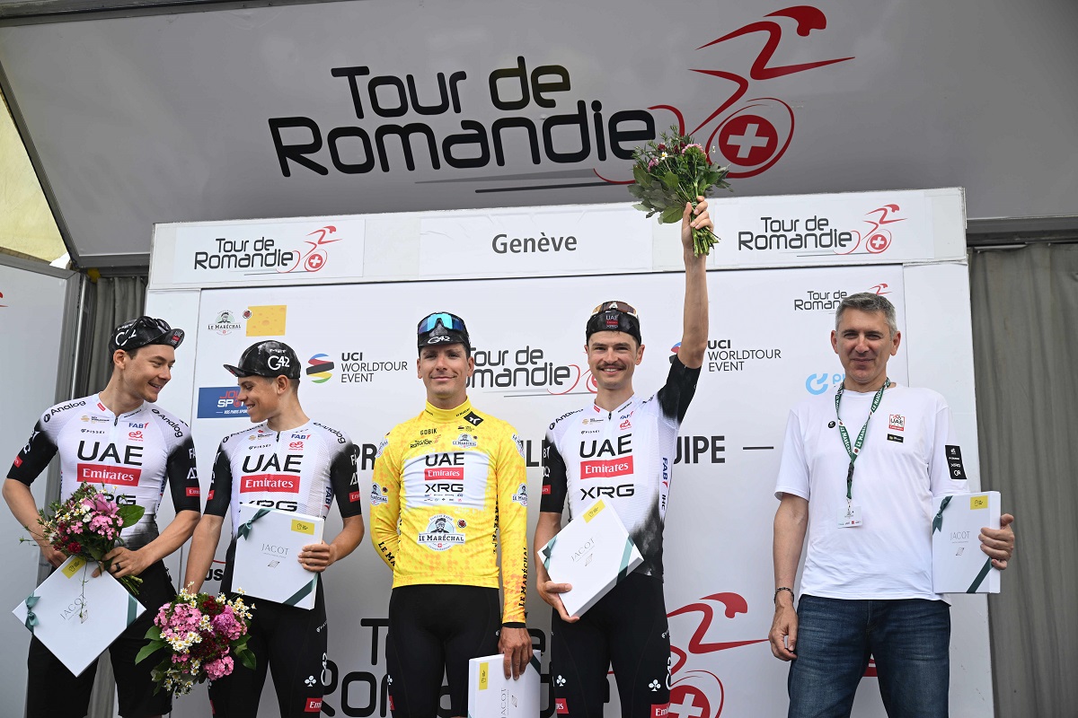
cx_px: 539
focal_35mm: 46
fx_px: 1377
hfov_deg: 42.7
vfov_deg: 29.2
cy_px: 359
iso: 100
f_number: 3.5
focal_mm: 46
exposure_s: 1/500
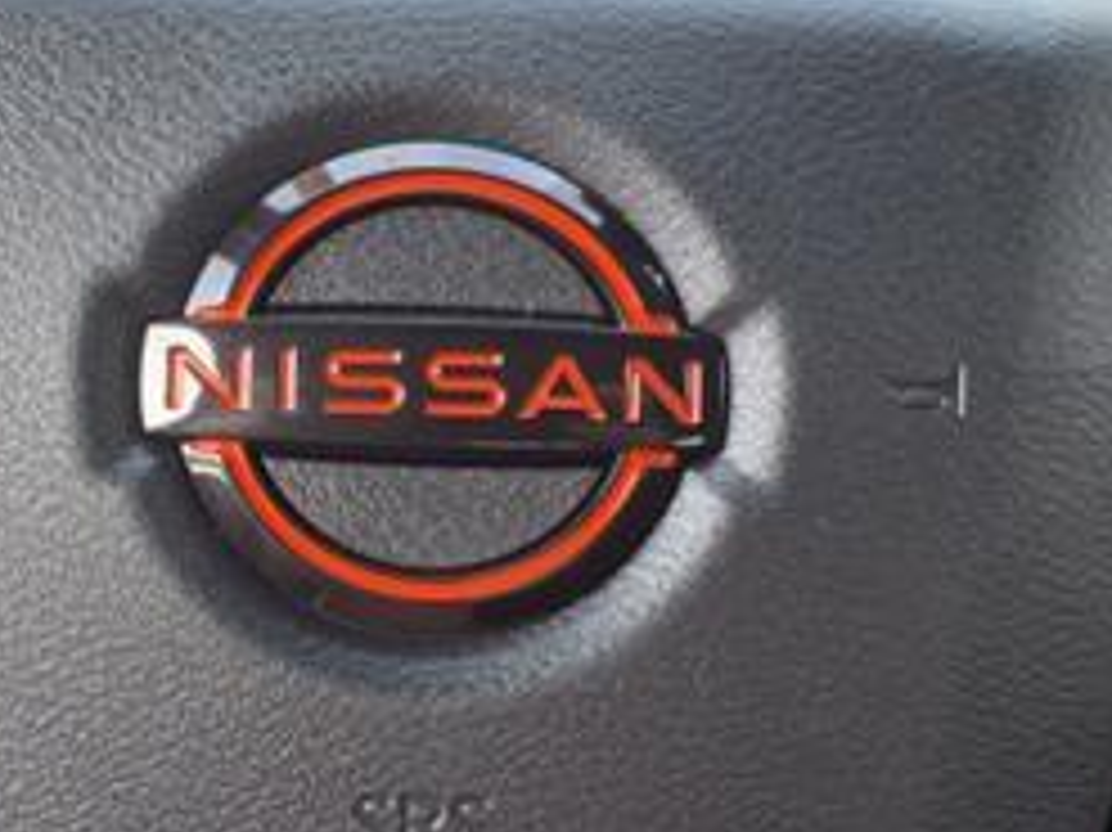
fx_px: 2248
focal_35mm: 70
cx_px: 293
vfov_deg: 21.0
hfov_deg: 27.4
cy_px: 409
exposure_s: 1/120
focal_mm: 3.58
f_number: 1.9
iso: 50
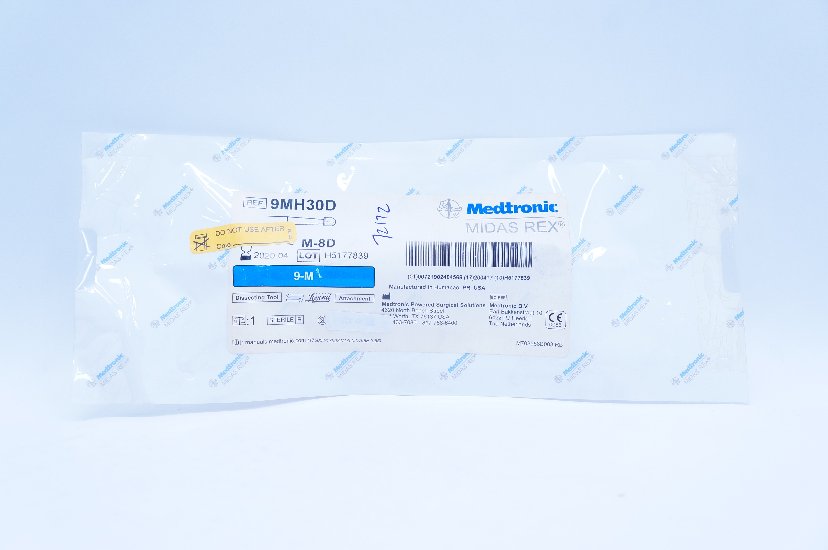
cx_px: 414
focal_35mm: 44
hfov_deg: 45.0
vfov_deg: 30.8
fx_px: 999
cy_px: 275
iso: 800
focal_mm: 29
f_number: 5.6
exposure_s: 1/125
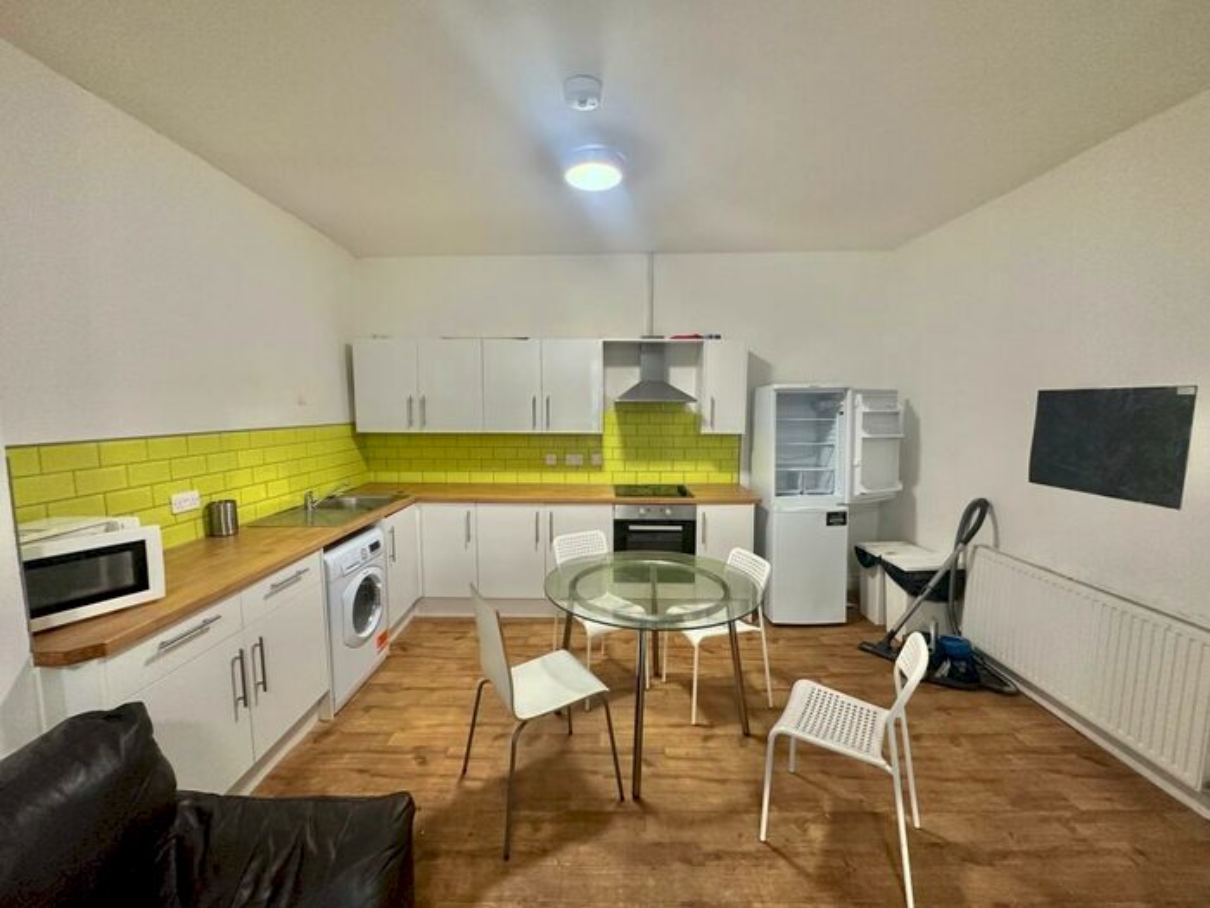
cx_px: 605
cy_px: 454
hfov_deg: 102.1
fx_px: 489
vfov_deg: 85.7
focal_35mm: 14
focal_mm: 2.22
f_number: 2.2
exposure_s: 1/50
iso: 320
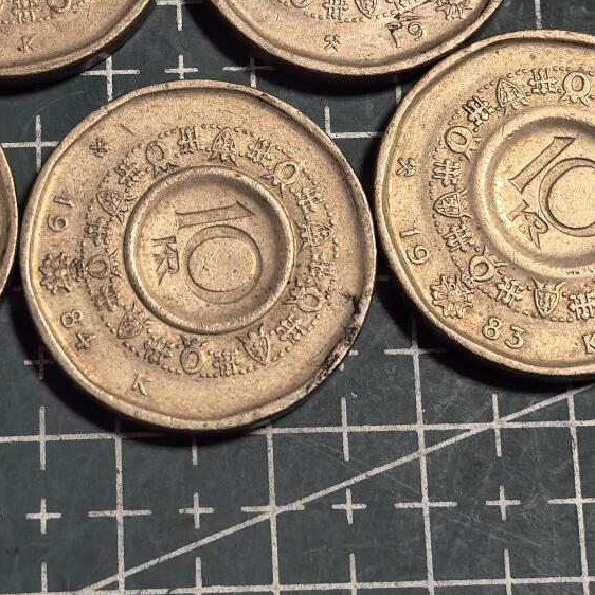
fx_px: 2314
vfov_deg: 14.5
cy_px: 70
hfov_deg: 14.6
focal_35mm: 119
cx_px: 146
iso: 500
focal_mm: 6.98
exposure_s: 1/167
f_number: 2
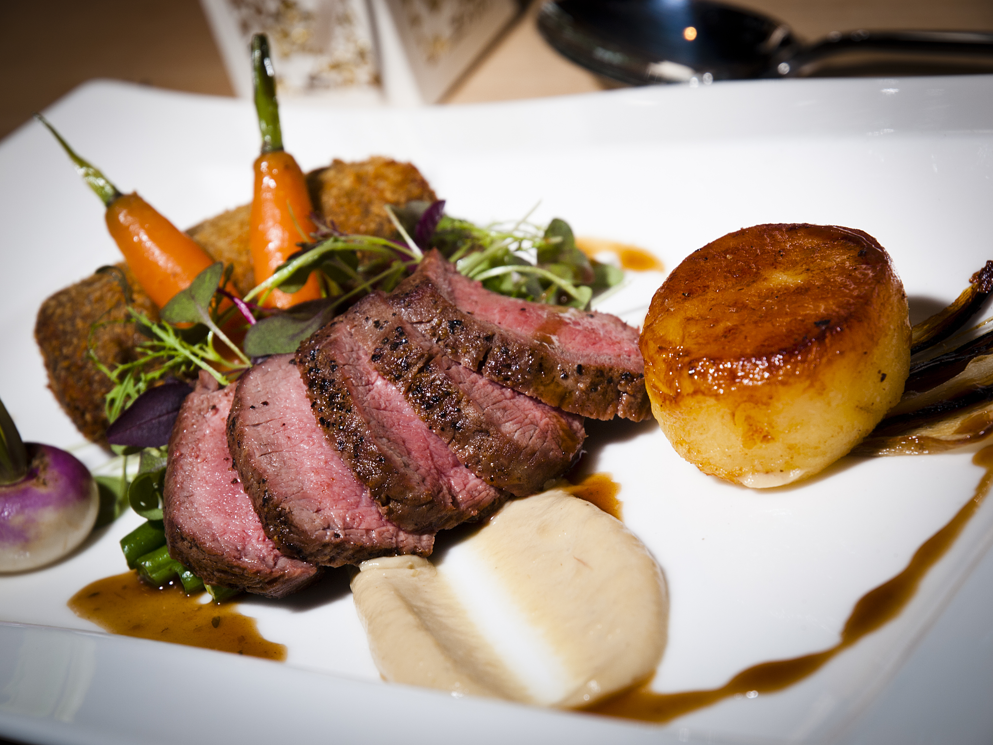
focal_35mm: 102
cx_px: 496
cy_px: 372
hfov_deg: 19.3
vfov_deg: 14.5
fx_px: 2926
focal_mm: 51
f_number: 5.6
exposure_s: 1/100
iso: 200
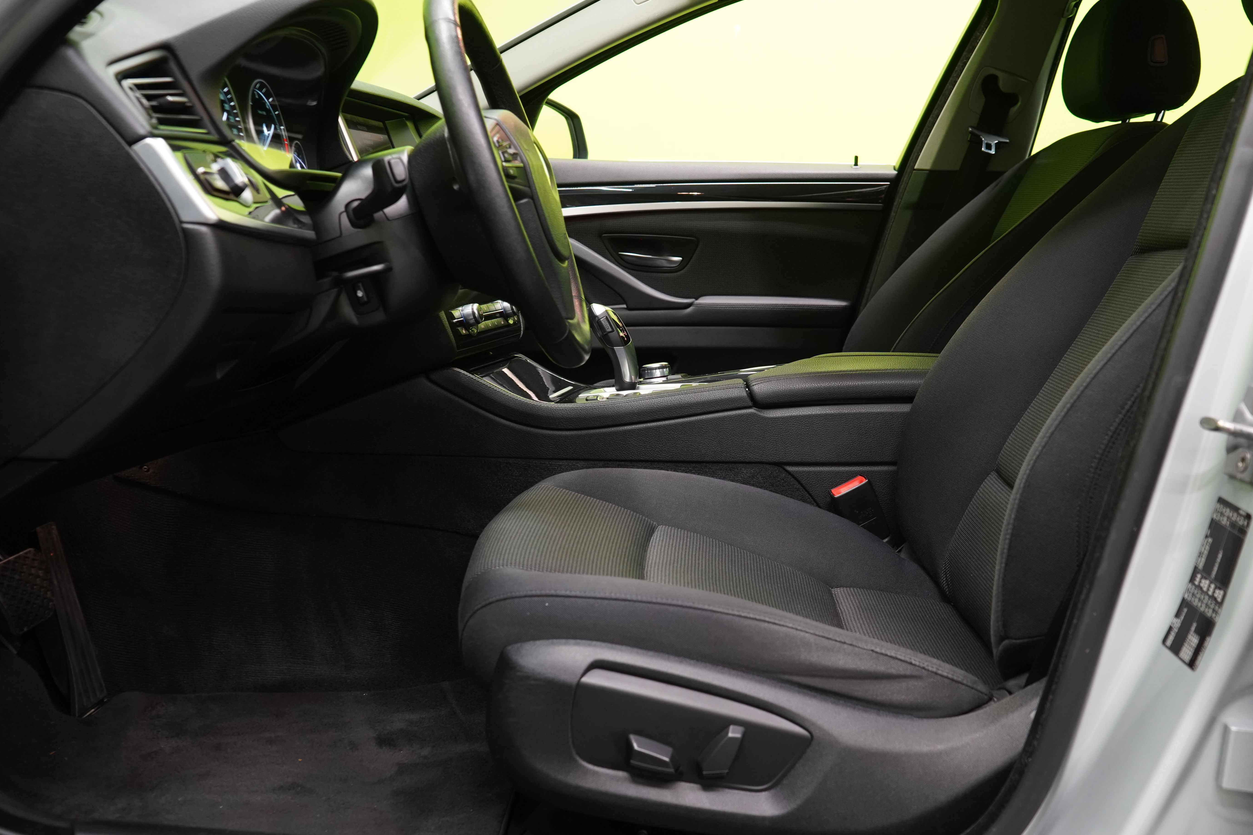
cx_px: 655
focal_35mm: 35
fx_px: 1218
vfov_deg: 37.8
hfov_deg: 54.4
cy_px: 390
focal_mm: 32
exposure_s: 1/20
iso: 1250
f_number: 5.6
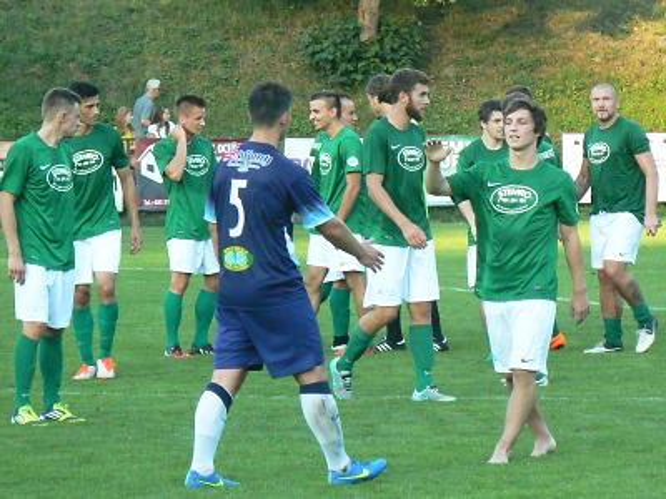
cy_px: 250
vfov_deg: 7.2
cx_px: 333
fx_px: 3944
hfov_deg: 9.7
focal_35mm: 205
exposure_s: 1/200
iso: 200
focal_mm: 34.2
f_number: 3.3
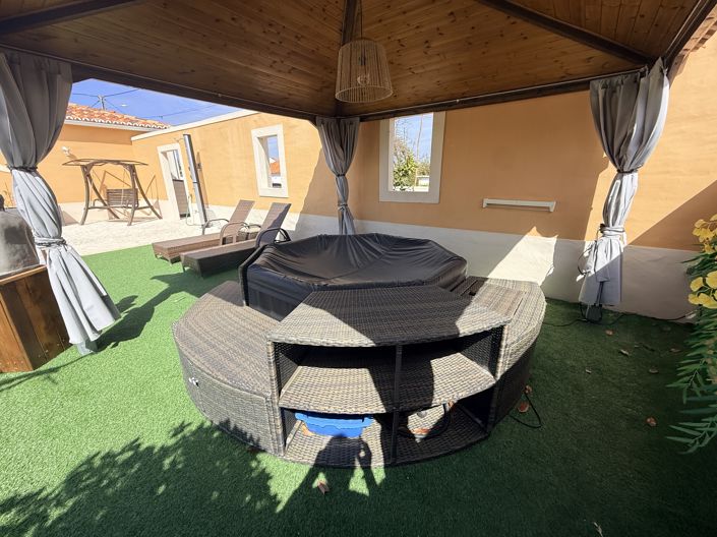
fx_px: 290
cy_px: 268
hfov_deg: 102.1
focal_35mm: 14
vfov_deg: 85.6
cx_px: 358
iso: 64
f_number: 2.2
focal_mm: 2.22
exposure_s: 1/1145
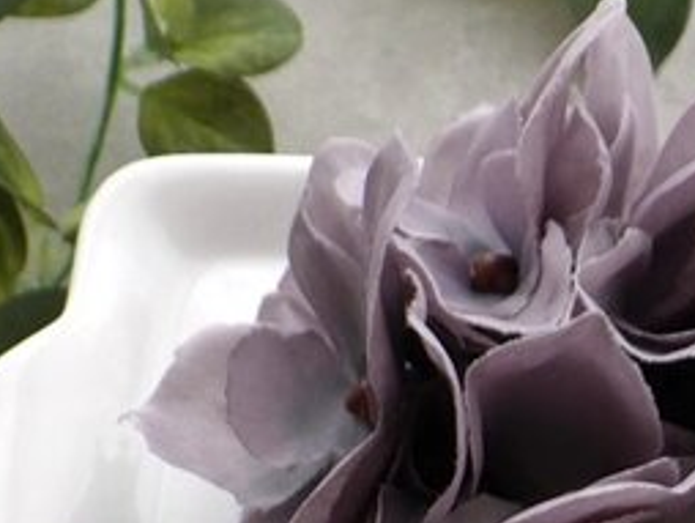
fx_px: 2291
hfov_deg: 17.1
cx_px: 584
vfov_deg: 12.7
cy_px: 600
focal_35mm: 114
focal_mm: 6.1
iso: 125
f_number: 3.8
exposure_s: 1/50
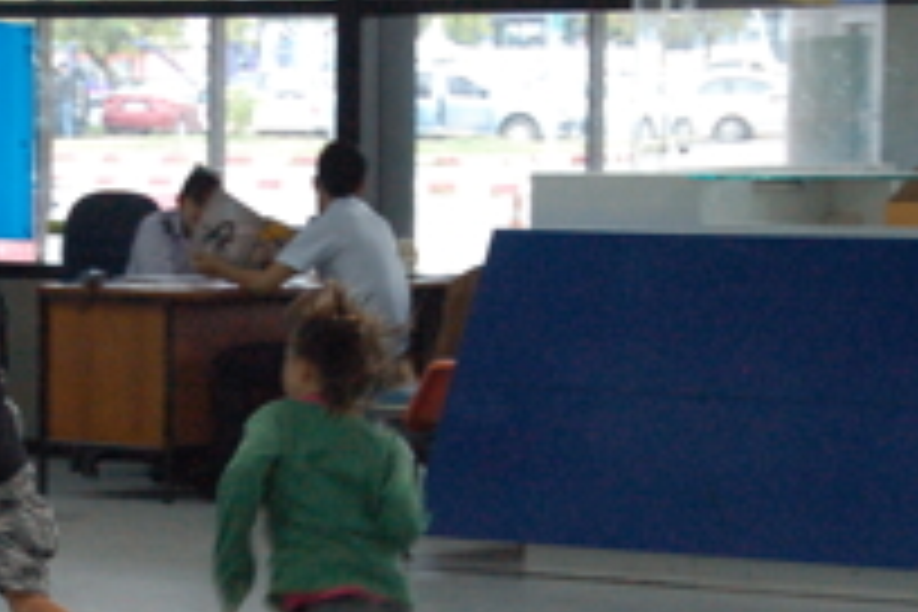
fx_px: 5151
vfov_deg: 6.8
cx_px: 90
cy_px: 567
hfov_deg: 10.1
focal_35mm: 202
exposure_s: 1/80
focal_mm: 50
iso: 1600
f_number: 5
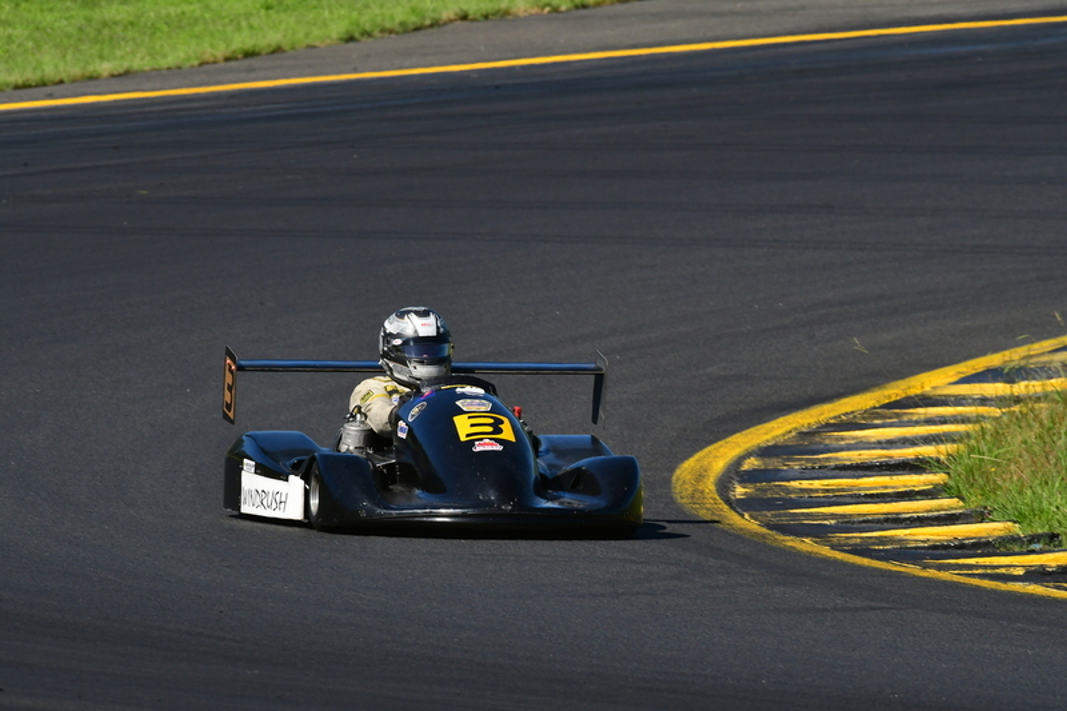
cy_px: 356
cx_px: 534
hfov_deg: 3.0
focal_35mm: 690
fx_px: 20445
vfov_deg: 2.0
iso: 400
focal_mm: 460
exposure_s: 1/640
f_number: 11
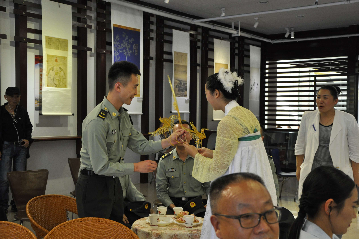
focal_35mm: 51
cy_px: 120
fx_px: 508
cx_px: 180
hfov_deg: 38.9
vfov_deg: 26.4
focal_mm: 34
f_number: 4.2
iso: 800
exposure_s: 1/50
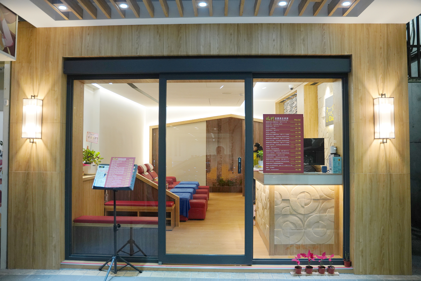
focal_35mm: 28
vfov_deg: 46.4
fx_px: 327
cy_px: 140
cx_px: 210
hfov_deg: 65.5
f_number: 2.8
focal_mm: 28
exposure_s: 1/160
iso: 1600
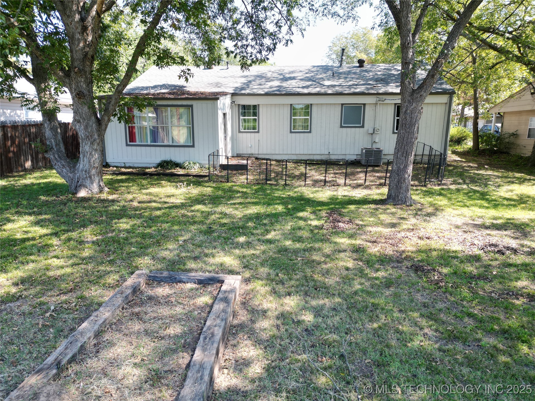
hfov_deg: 71.6
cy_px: 200
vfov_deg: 56.8
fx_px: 371
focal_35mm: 24
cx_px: 268
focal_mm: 6.72
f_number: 1.7
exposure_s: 1/500
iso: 200
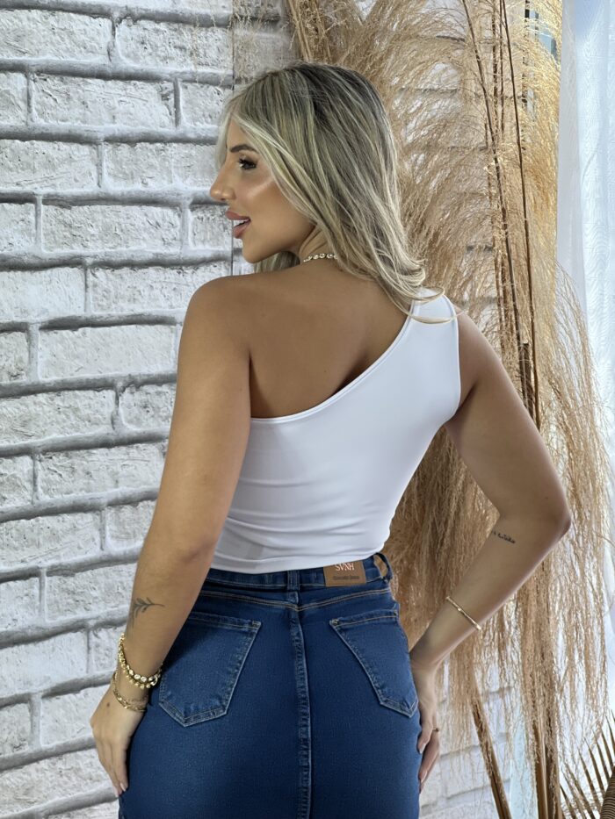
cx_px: 308
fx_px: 1824
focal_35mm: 77
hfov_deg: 19.1
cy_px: 410
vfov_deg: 25.3
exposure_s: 1/120
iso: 100
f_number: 2.8
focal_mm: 9
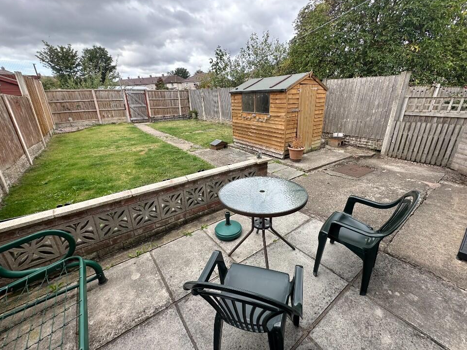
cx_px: 240
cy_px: 173
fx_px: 202
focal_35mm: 15
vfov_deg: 81.7
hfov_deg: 98.1
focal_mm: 2.22
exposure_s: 1/348
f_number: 2.2
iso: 40
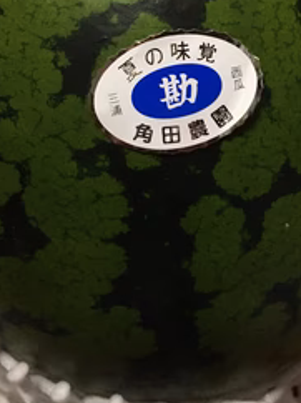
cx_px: 168
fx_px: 557
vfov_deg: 39.0
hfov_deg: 30.2
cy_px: 122
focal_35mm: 48
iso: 200
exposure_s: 1/25
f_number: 2.2
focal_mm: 4.15
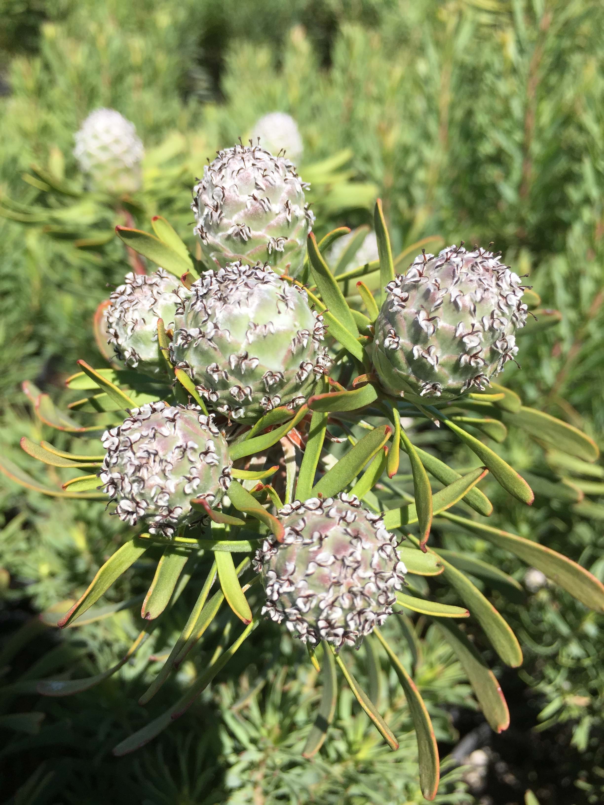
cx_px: 302
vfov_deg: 61.7
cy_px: 402
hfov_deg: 48.2
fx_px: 675
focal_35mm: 29
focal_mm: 4.15
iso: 32
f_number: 2.2
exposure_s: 1/1647
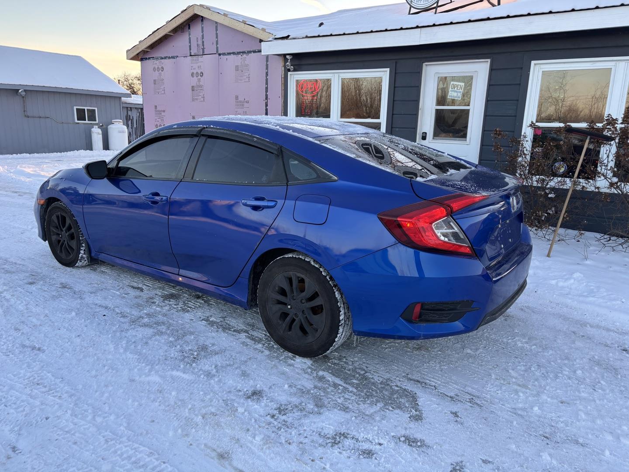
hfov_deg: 67.3
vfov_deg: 53.1
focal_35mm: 26
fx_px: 472
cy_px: 236
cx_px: 314
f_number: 1.6
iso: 40
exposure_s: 1/158
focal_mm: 5.96
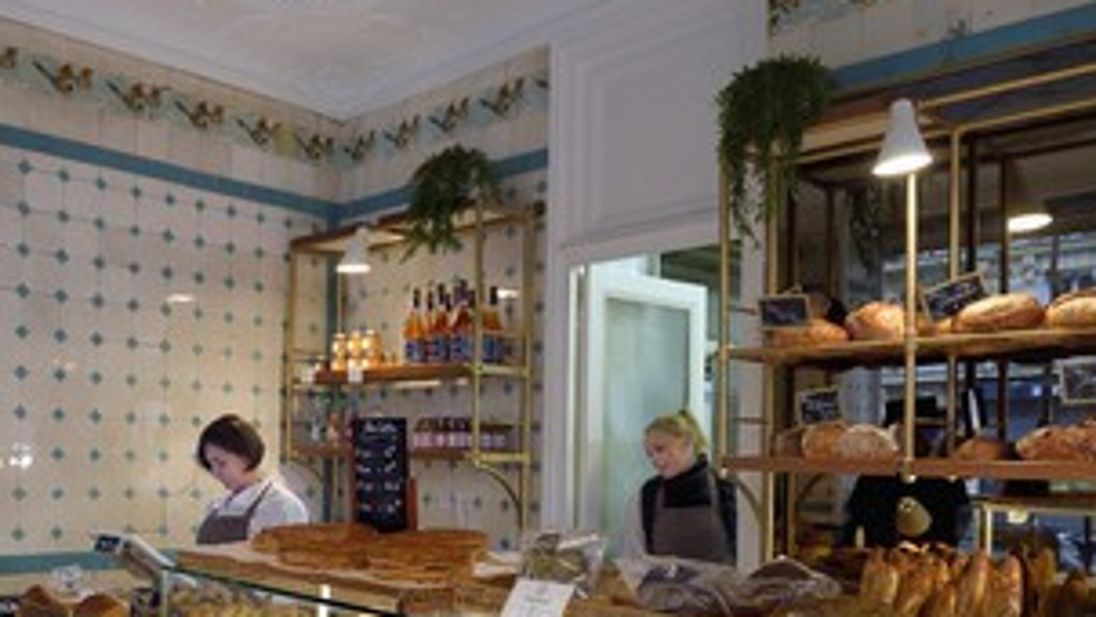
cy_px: 457
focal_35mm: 35
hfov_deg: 55.8
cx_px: 396
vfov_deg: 33.1
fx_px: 1017
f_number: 7.1
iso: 800
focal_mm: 24
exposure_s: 1/25
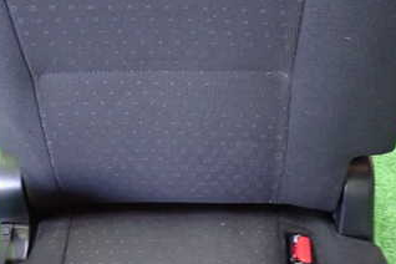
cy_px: 39
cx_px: 183
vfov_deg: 26.8
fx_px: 539
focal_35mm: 49
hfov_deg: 40.3
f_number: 2
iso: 640
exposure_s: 1/30
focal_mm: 4.5
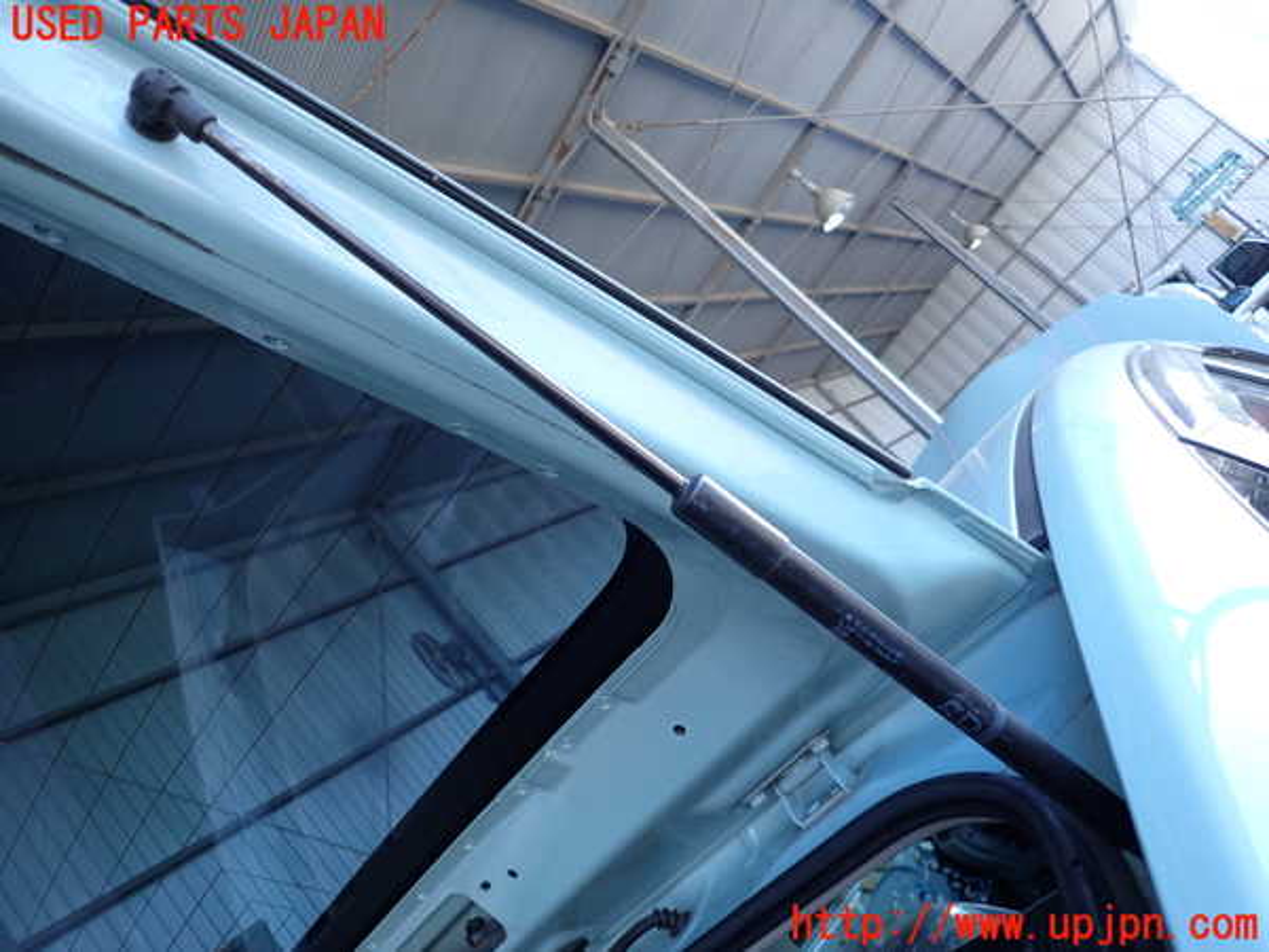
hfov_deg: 69.4
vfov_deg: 54.9
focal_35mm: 25
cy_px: 476
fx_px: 916
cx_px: 634
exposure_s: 1/160
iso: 100
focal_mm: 4.5
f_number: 2
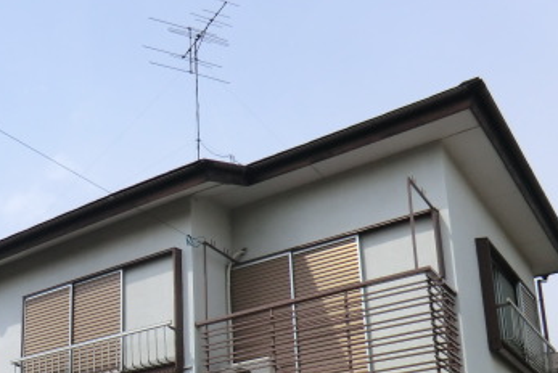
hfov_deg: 41.3
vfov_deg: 27.5
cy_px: 376
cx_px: 133
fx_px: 714
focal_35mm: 46
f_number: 7.5
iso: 80
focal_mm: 4.3
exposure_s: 1/320
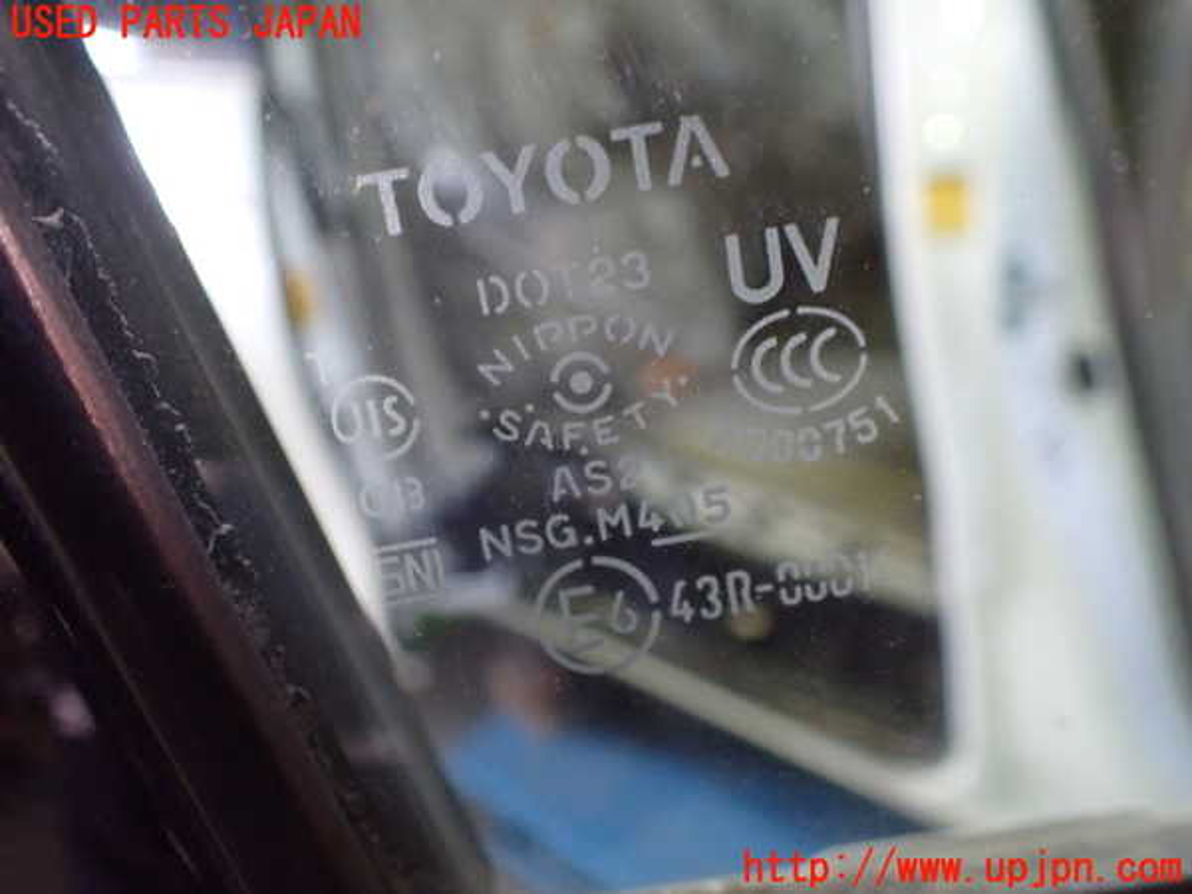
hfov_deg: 60.0
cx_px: 596
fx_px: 1033
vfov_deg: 46.8
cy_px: 447
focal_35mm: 30
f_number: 2.3
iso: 800
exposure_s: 1/40
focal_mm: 5.4
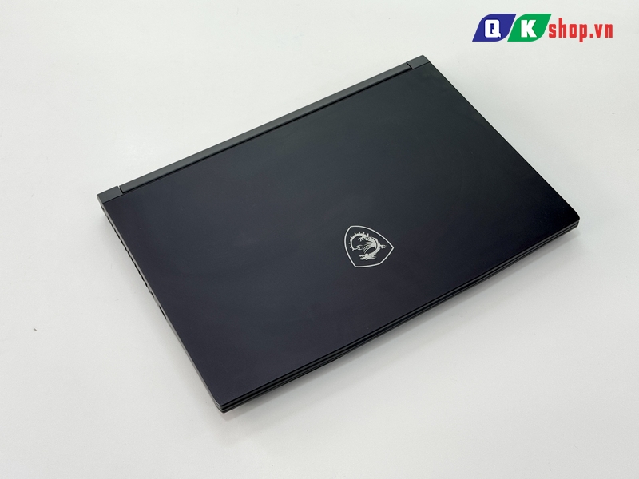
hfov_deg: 39.7
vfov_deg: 30.3
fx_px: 886
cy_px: 240
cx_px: 320
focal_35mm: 48
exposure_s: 1/121
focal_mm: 6.76
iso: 50
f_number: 1.78
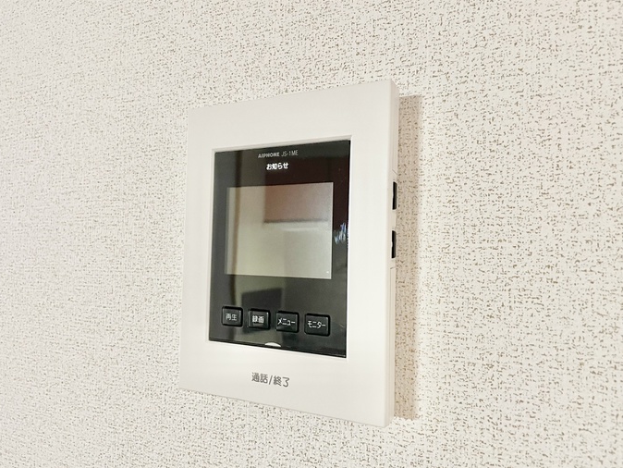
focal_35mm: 27
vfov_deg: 51.4
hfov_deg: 65.3
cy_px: 239
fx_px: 486
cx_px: 304
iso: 250
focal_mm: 4.2
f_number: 1.6
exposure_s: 1/60
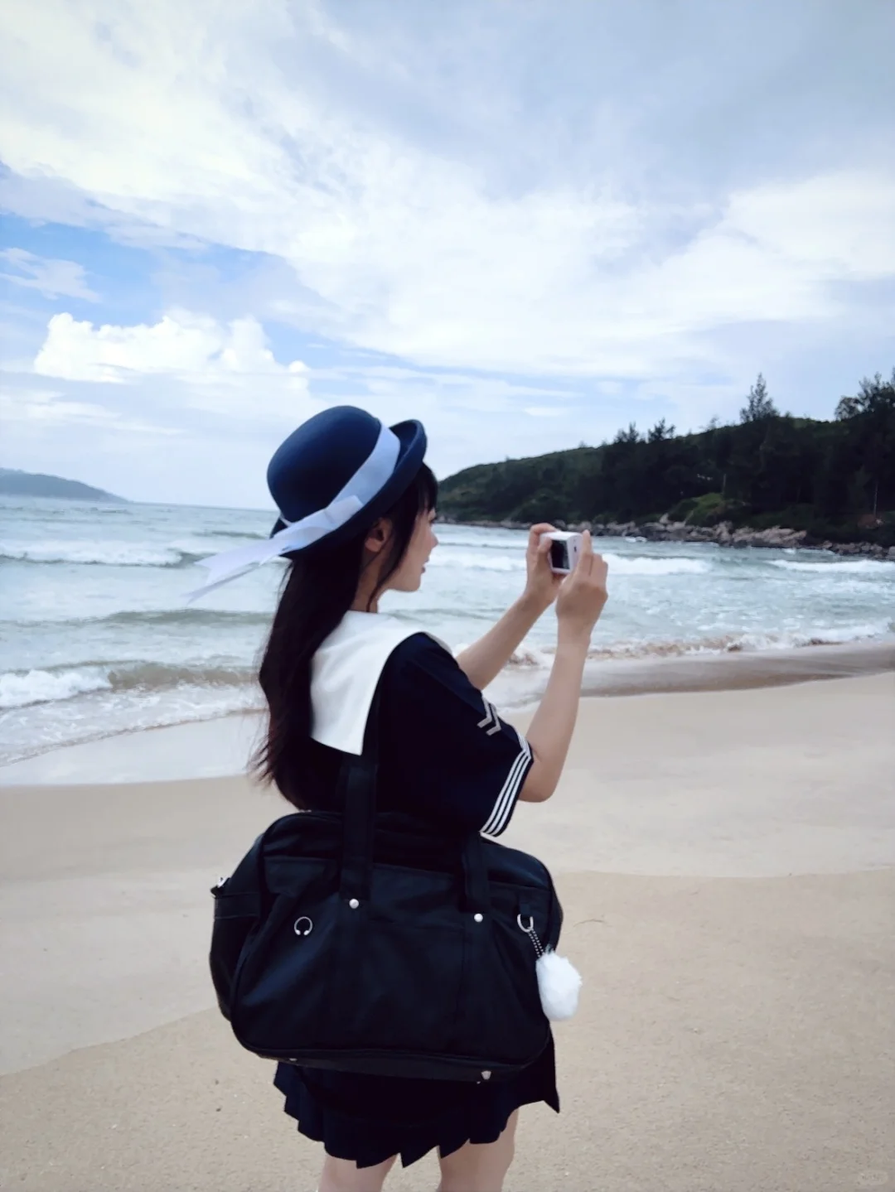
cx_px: 448
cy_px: 596
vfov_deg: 73.9
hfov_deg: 58.9
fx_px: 793
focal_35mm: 23
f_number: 1.9
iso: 25
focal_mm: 2.69
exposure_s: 1/2070
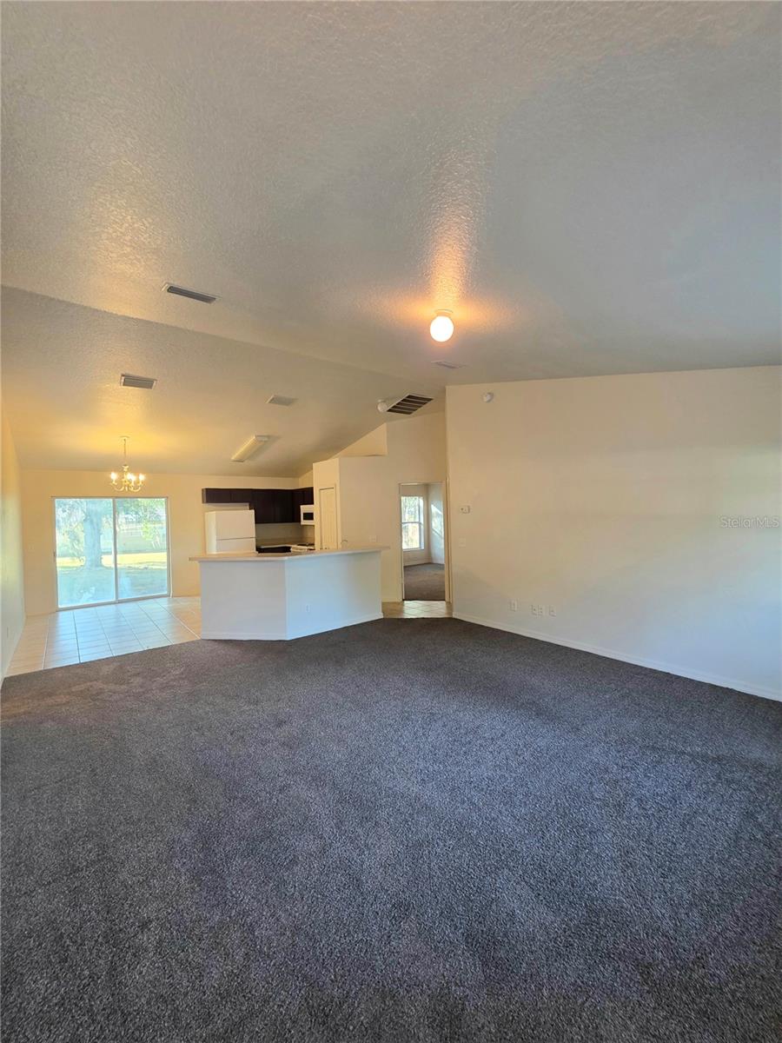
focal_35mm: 13
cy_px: 522
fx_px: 392
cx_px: 391
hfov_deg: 89.9
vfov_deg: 106.2
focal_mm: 2.2
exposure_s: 1/60.2
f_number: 1.9
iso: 250
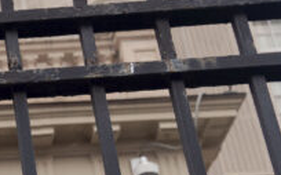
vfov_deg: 10.6
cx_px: -225
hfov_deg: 14.8
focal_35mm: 123
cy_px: 147
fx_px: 941
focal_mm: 24
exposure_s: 1/320
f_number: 5
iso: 400
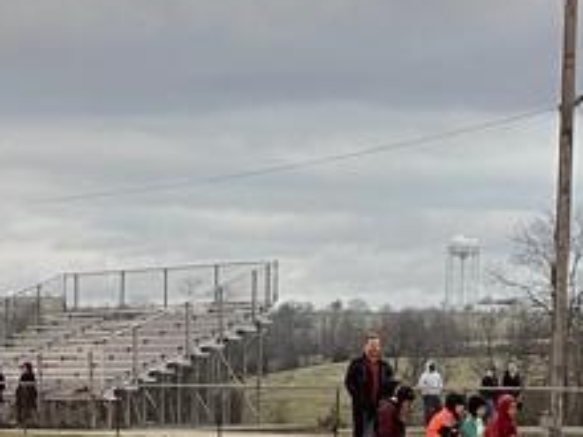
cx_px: 61
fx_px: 2038
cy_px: 768
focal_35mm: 121
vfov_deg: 11.4
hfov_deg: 16.1
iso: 100
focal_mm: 4.2
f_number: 1.6
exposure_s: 1/60
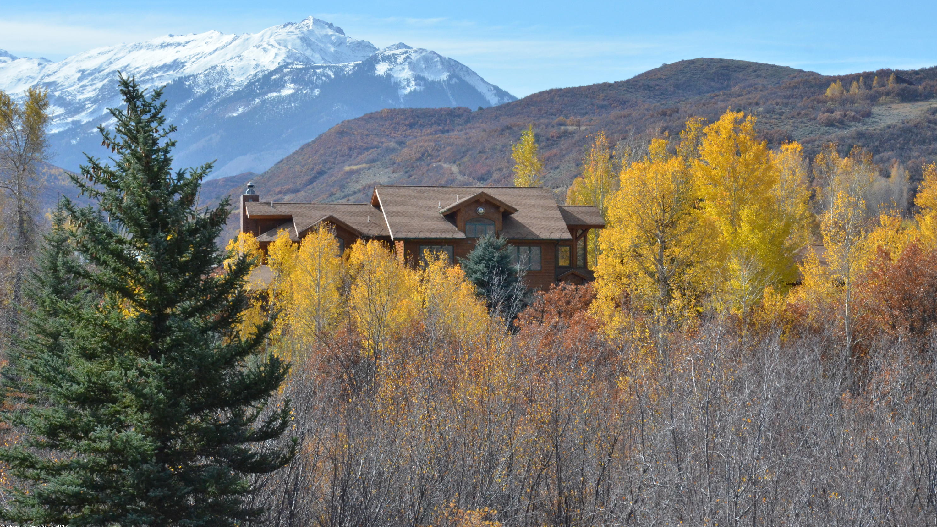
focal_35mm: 142
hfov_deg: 15.1
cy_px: 234
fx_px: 3528
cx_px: 467
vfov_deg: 8.5
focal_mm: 90
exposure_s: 1/1600
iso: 1600
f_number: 14
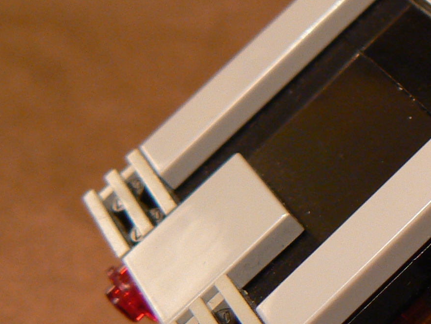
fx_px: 1868
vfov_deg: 9.9
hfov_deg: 12.6
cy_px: 49
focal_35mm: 150
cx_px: 630
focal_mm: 7.8
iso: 100
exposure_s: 1/10
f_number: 3.2
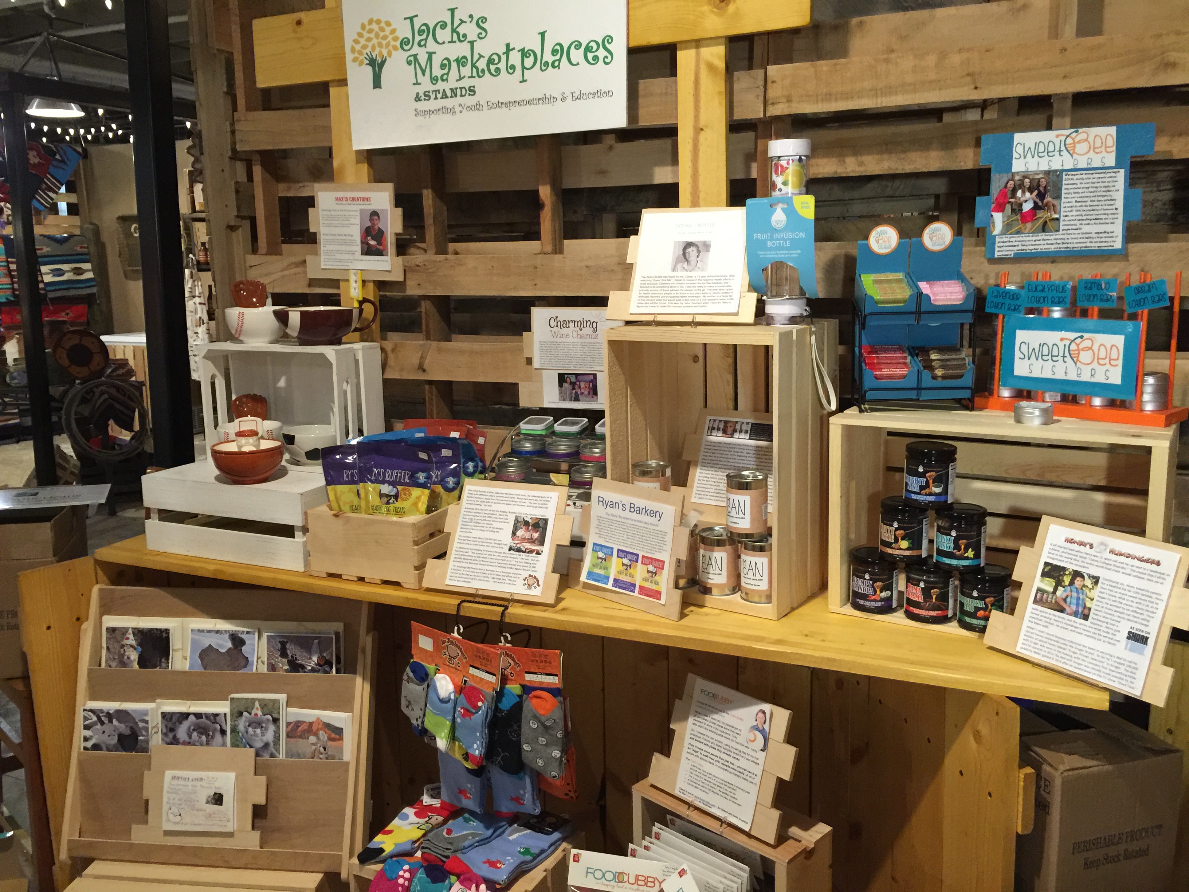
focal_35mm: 29
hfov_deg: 61.7
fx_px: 996
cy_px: 446
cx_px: 594
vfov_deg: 48.2
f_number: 2.2
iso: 125
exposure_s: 1/10
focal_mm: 4.15
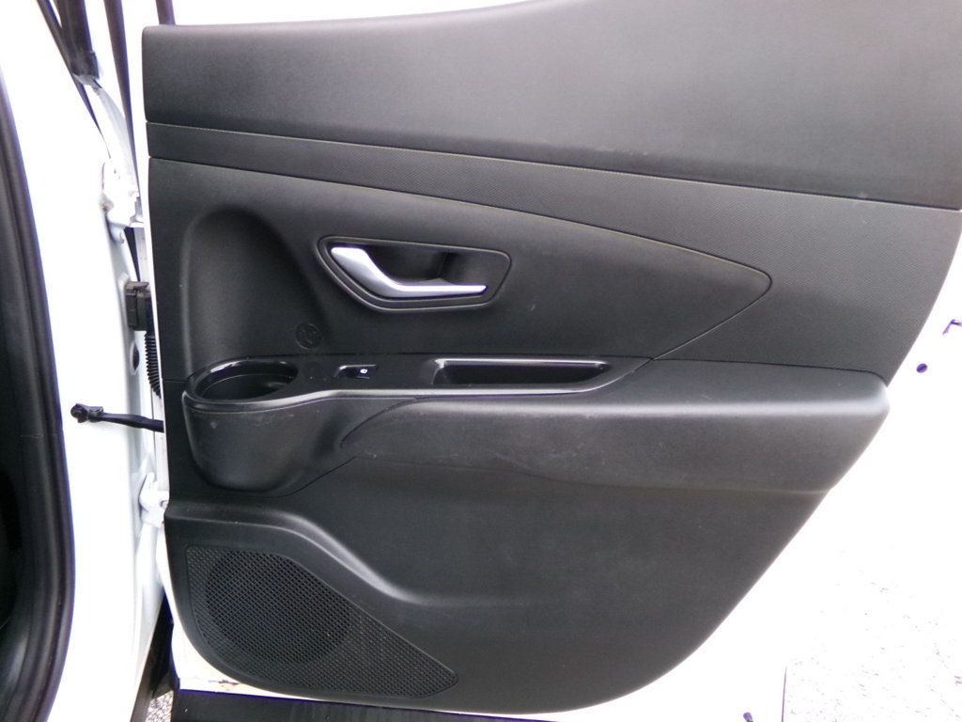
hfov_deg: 71.6
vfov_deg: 56.8
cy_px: 361
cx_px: 481
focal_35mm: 24
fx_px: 667
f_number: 3.7
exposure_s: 1/60
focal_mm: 4.3
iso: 469
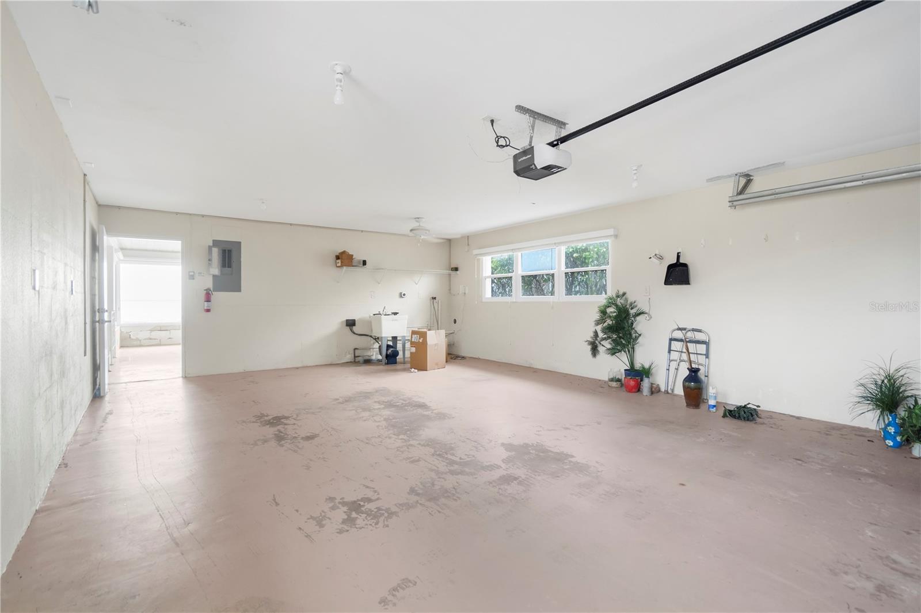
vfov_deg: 73.7
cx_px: 460
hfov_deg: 96.7
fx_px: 409
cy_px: 306
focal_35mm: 16
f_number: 4
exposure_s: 1/10
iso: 2000
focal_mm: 16
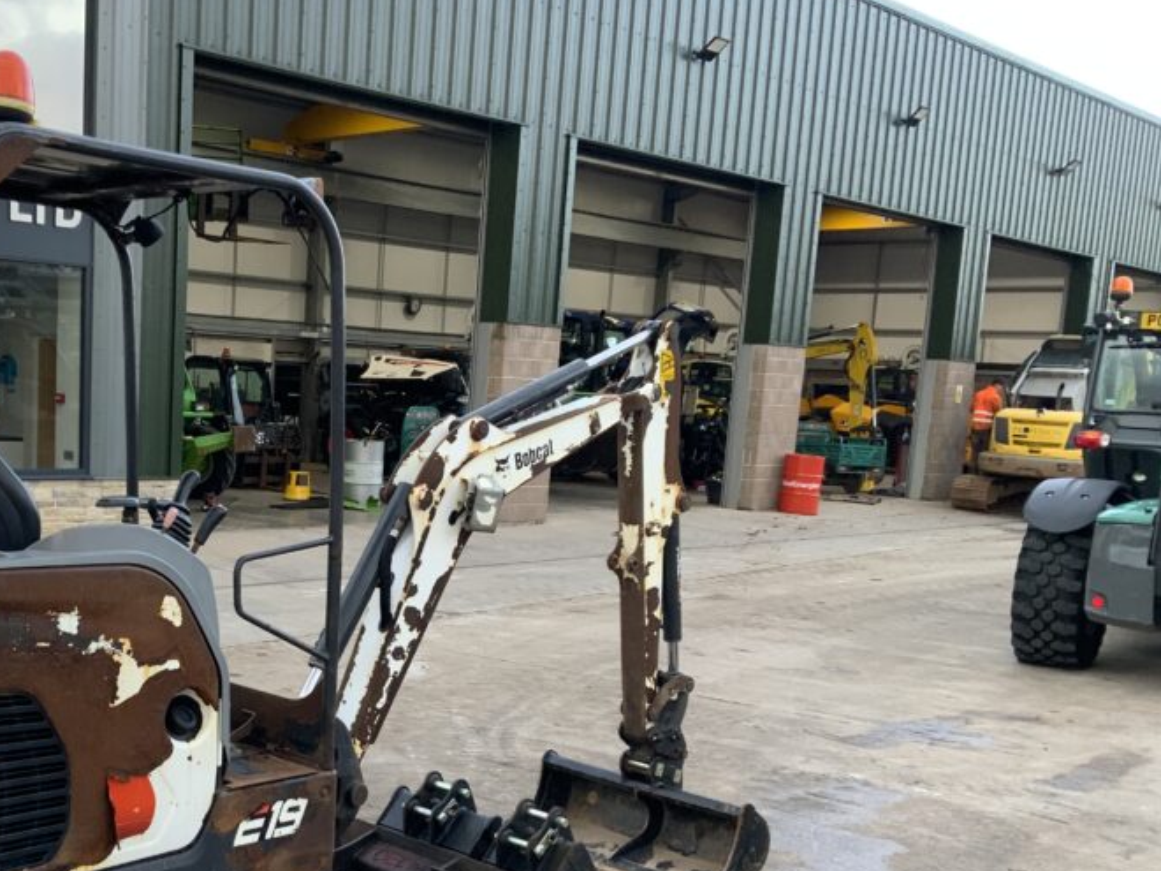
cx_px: 290
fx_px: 1509
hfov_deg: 40.9
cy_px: 628
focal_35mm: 45
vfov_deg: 31.7
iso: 64
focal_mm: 3
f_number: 1.8
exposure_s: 1/122
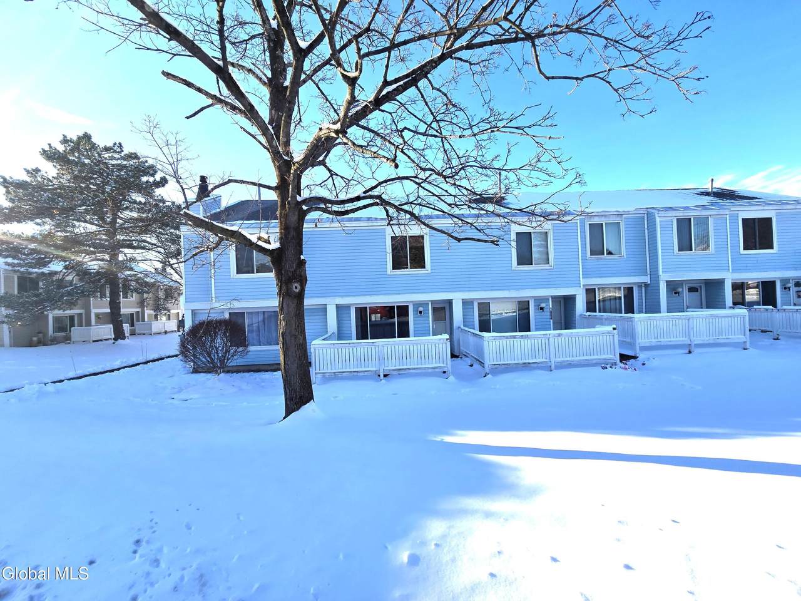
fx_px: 301
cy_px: 300
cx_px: 400
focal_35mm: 13
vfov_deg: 89.9
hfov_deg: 106.2
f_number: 2.2
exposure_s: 1/1328
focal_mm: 2.2
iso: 50
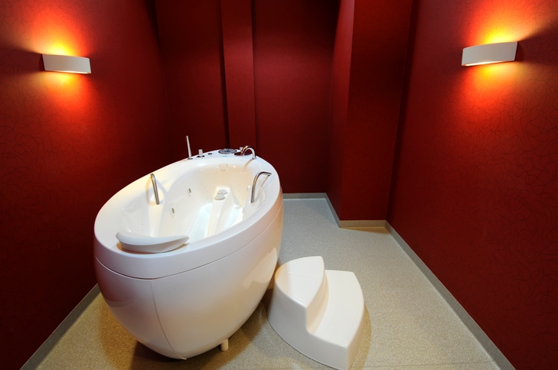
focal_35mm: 18
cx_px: 279
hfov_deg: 90.1
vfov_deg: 67.2
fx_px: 279
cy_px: 185
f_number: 7.1
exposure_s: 1/5
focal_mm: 12
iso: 200
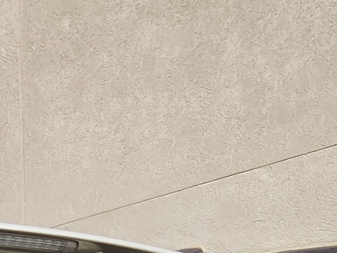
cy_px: 708
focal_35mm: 143
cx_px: -13
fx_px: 1393
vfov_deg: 8.9
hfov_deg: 13.6
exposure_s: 1/1925
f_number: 1.8
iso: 80
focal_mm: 5.4
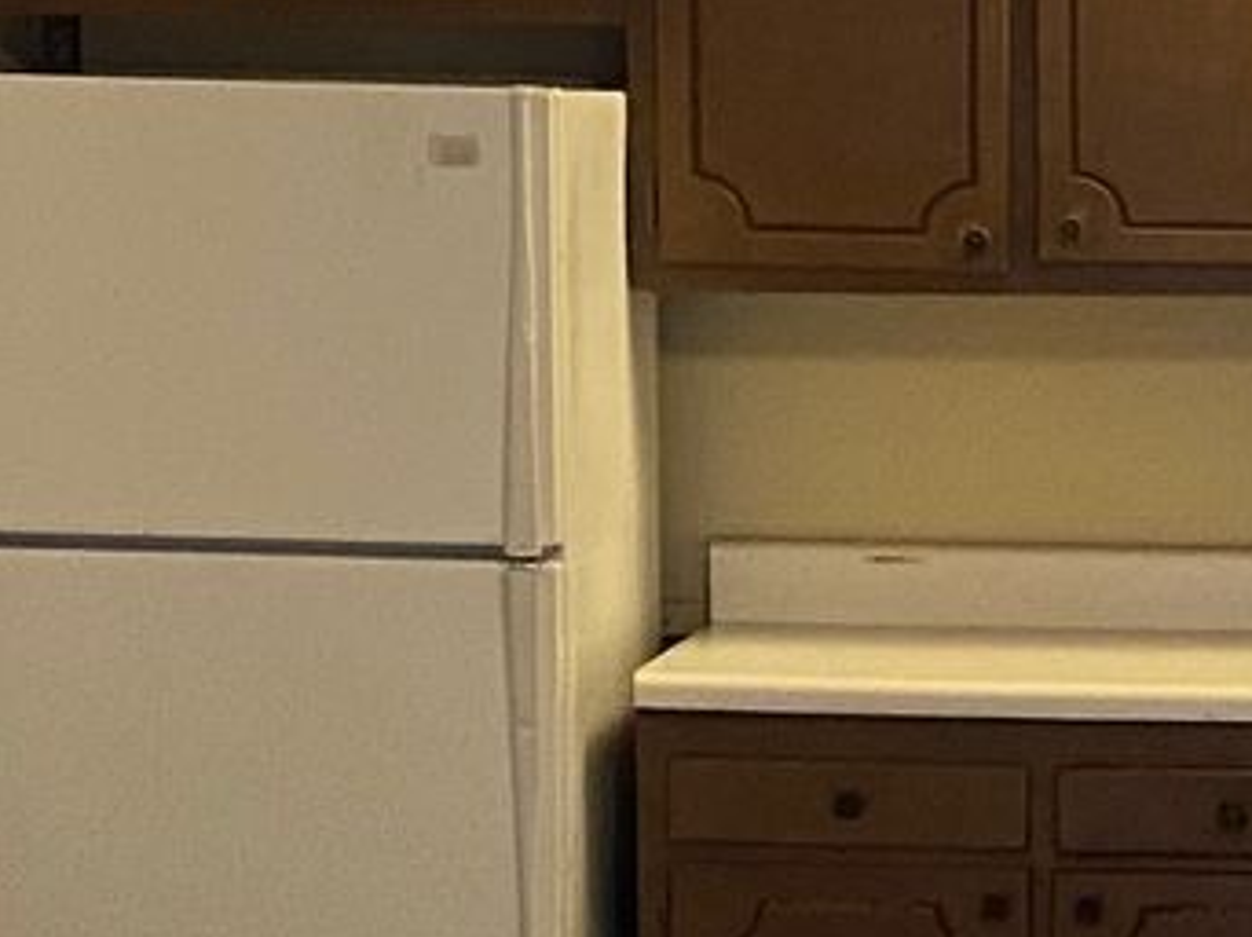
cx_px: 1695
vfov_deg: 10.1
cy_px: 952
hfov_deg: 13.0
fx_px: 5277
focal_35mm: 146
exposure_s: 1/60
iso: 400
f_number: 1.8
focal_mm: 4.25
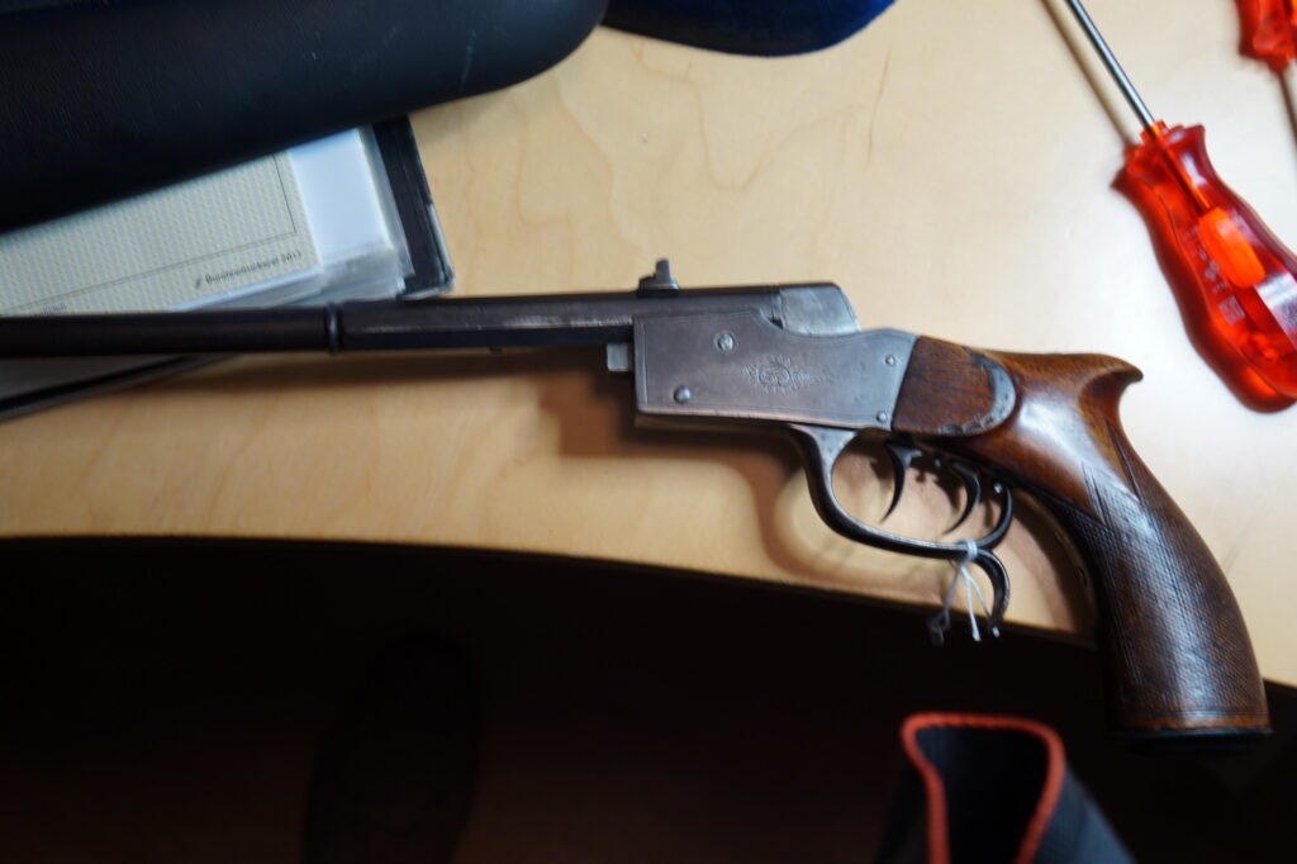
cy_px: 432
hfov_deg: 41.1
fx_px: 1729
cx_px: 648
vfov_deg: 28.1
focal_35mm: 48
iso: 100
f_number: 5.6
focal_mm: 32
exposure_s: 1/6
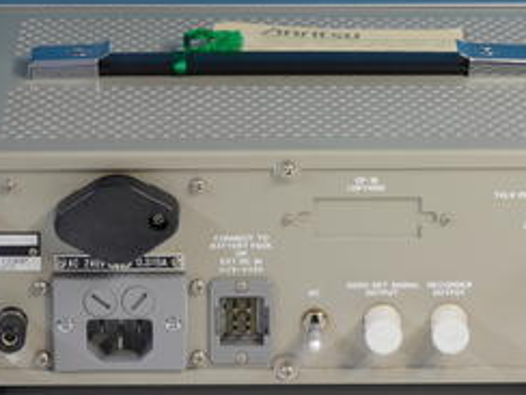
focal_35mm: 239
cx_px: 267
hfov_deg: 8.3
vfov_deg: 6.2
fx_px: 3632
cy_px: 207
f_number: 8
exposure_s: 1/3.2
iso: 200
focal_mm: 73
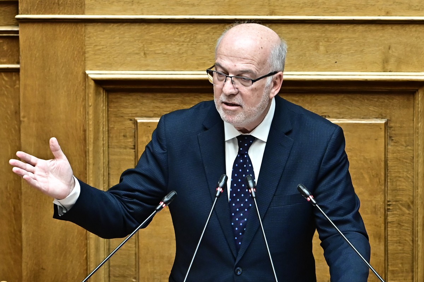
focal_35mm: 300
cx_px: 212
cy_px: 141
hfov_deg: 6.9
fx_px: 3533
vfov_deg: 4.6
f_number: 3.5
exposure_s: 1/500
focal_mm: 200
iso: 1600
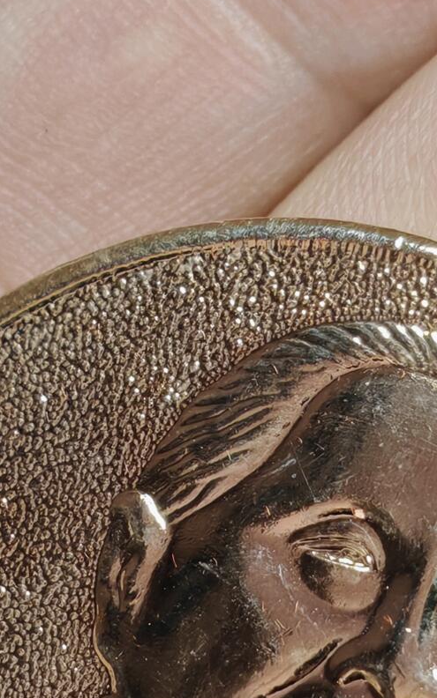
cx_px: 313
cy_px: 779
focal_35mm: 229
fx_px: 4364
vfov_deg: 9.1
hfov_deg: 5.7
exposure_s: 1/114
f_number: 1.6
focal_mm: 7.62
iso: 50
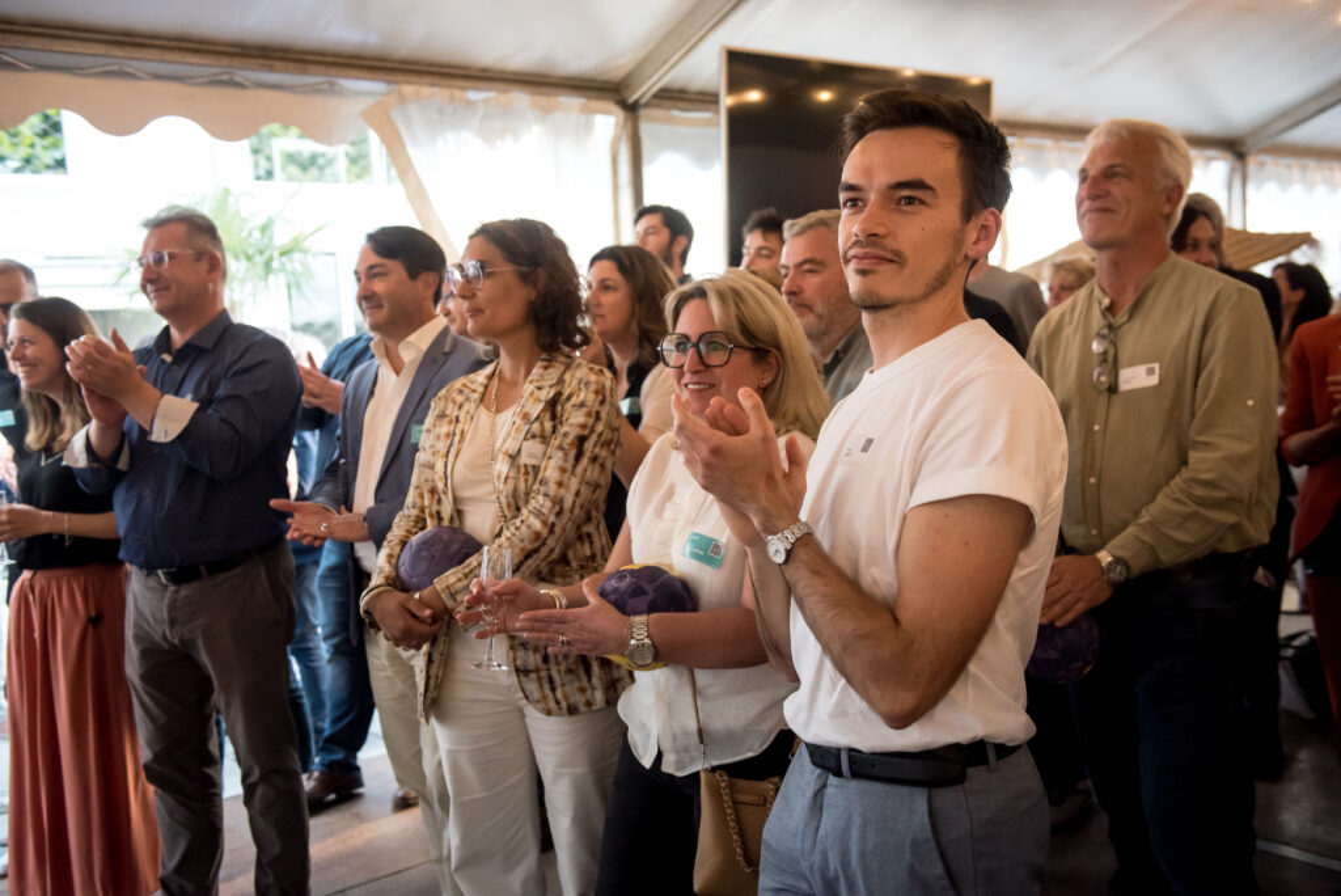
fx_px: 1304
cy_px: 448
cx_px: 670
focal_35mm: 35
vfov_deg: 37.9
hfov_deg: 54.4
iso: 3200
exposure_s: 1/500
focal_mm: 35
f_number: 4
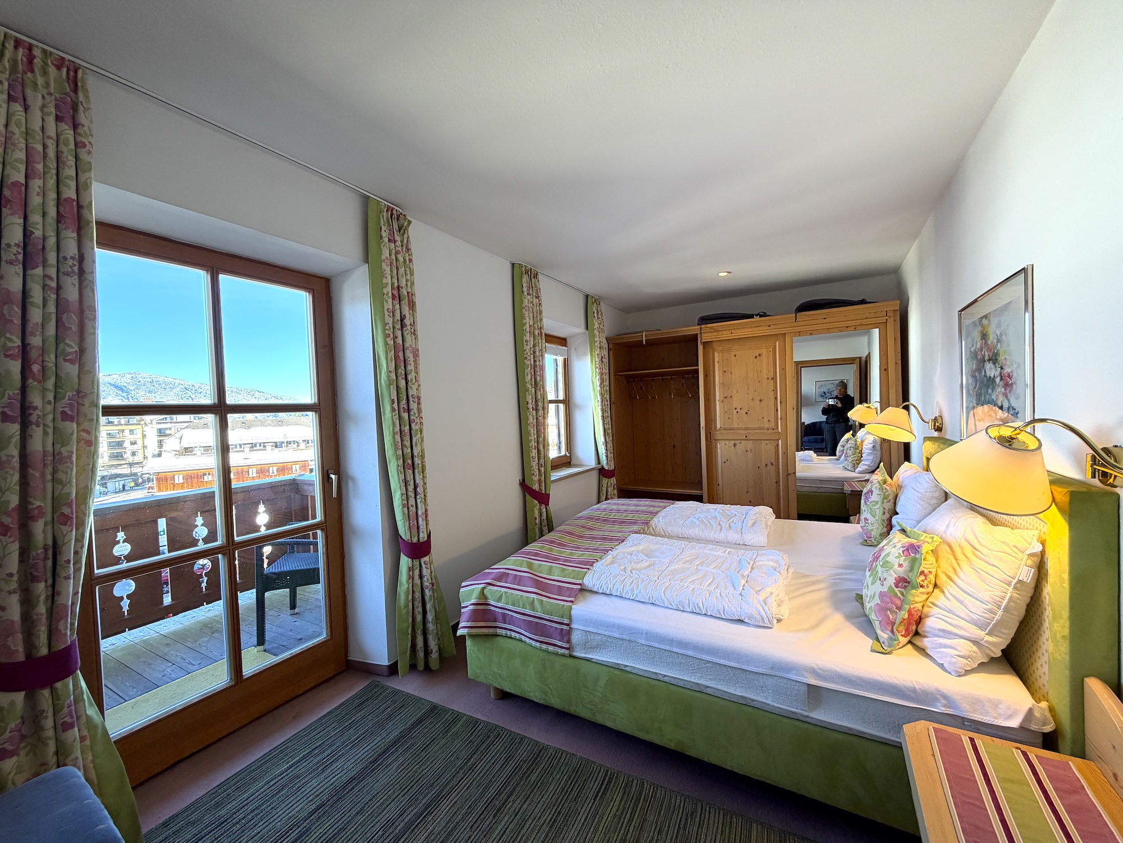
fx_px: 454
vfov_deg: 85.7
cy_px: 422
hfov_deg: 102.1
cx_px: 562
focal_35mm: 14
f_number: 2.2
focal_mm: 2.22
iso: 64
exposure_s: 1/100
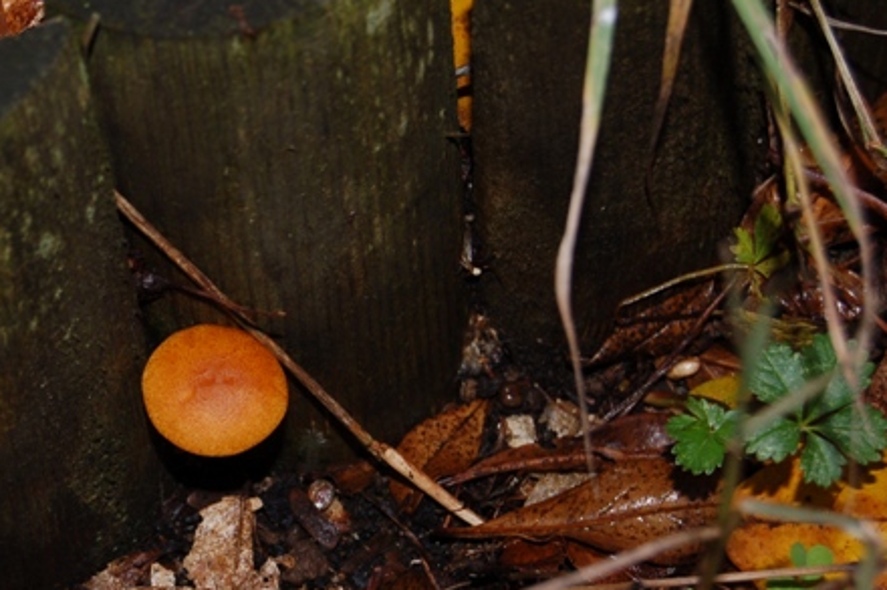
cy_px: 387
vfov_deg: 9.1
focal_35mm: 150
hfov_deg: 13.6
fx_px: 3692
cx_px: 151
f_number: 5.6
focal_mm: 55
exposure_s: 1/125
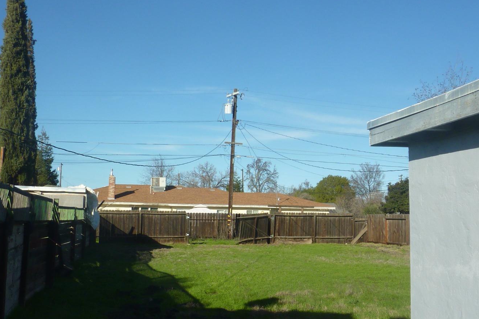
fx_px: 519
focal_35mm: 39
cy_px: 184
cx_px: 240
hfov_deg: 49.6
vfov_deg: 34.1
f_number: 5
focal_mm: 4.1
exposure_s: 1/400
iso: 80
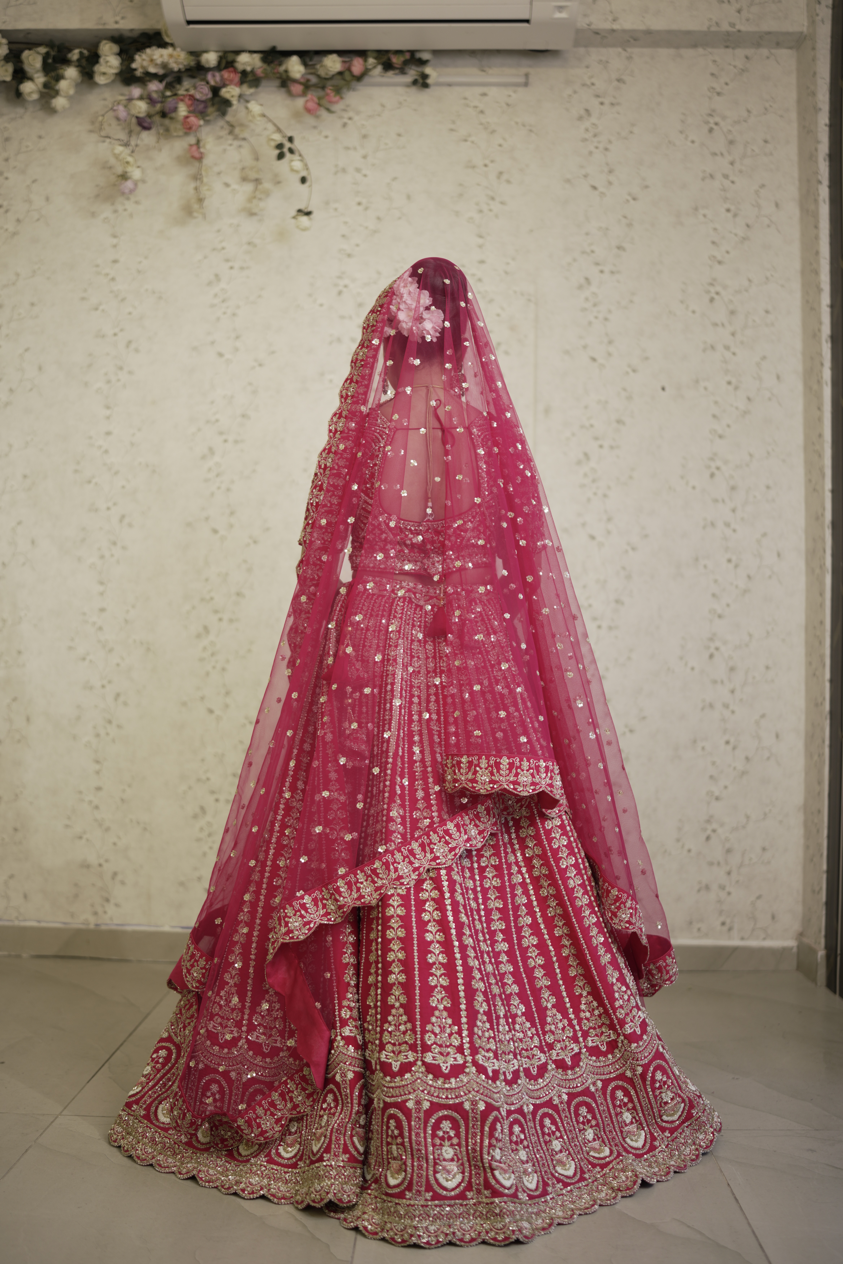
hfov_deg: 37.9
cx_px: 422
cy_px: 632
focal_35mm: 35
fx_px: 1229
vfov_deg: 54.4
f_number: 1.4
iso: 125
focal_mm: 35
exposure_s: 1/200
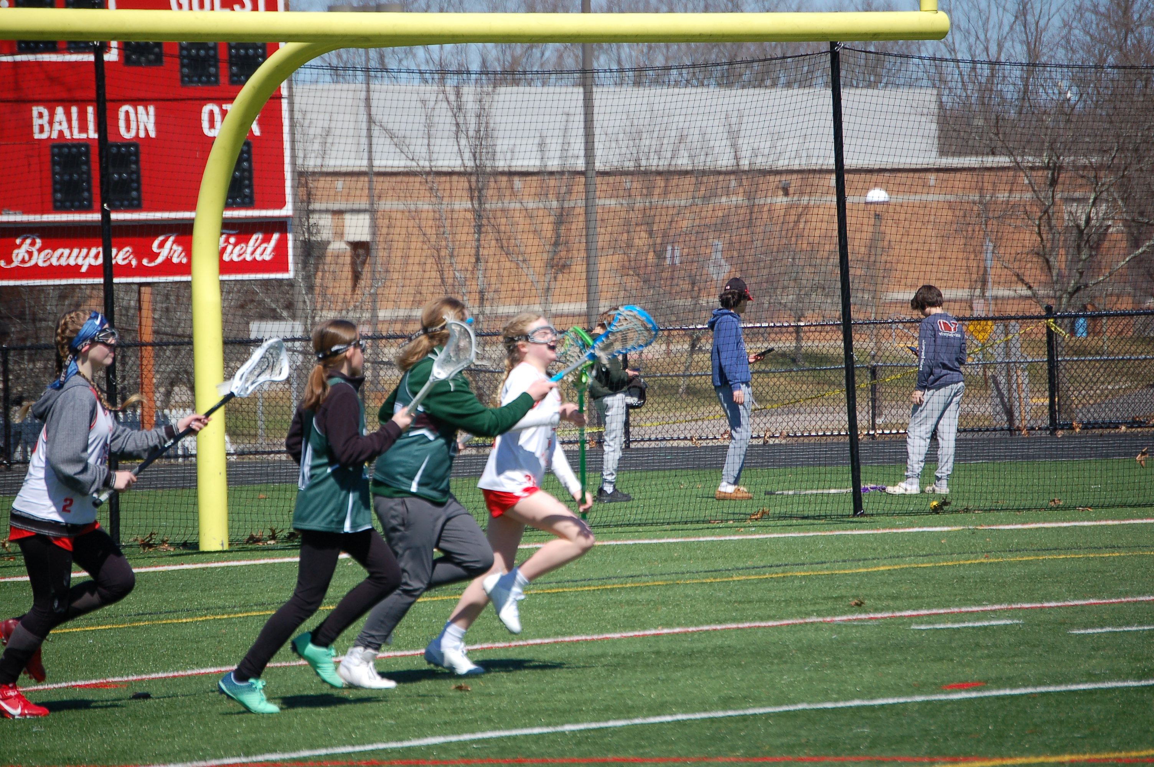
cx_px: 577
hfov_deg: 8.3
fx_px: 7927
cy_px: 384
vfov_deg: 5.5
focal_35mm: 248
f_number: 5.3
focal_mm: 165
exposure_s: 1/1000
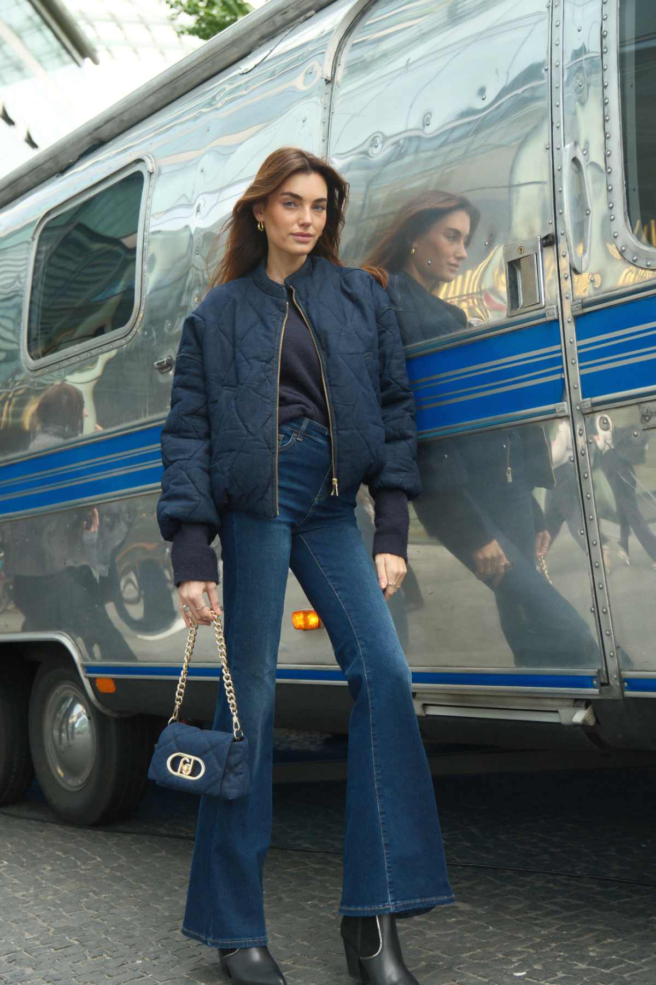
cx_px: 328
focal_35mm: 44
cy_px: 492
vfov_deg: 44.5
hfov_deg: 30.5
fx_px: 1203
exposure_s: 1/500
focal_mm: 29.2
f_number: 2.8
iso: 1000
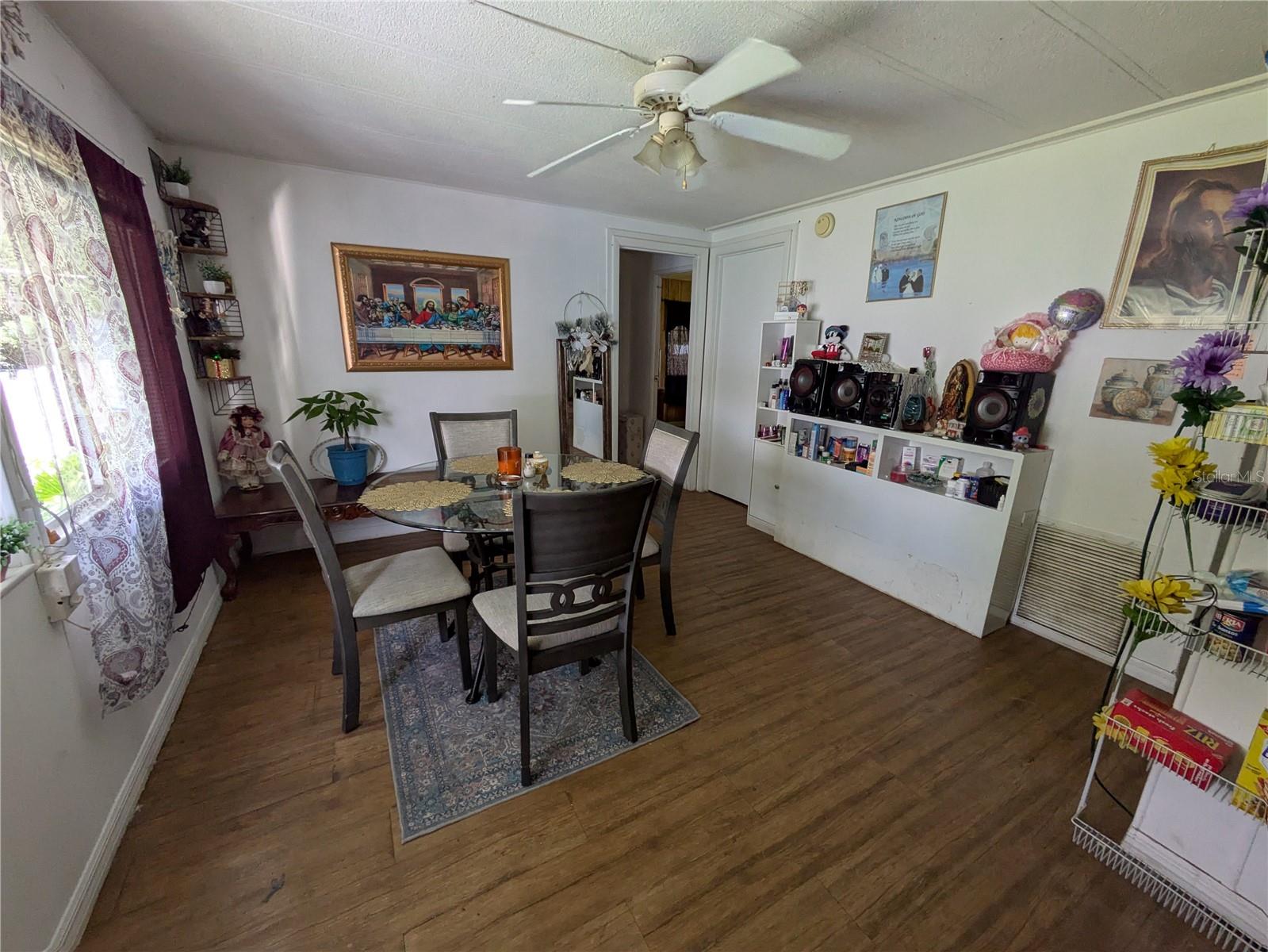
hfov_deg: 102.1
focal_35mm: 14
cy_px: 476
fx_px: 513
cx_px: 634
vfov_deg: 85.7
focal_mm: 1.83
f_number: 2.2
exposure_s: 1/120
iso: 135
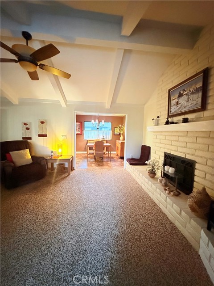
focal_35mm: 14
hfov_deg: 85.7
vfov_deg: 102.1
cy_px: 143
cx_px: 107
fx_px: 115
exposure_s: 1/40
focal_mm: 2.22
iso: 1250
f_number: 2.2
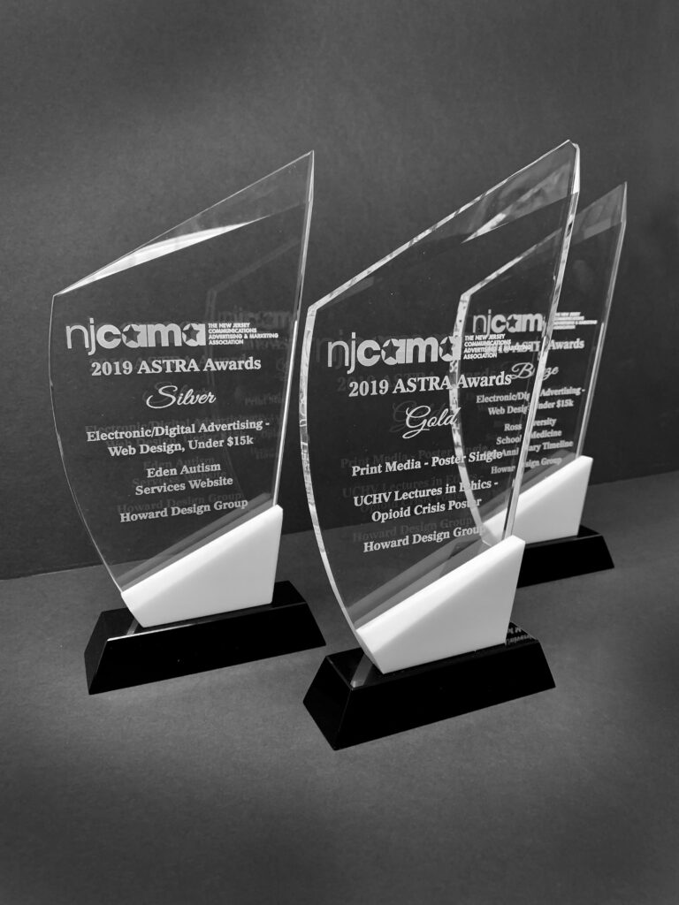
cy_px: 452
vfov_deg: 67.3
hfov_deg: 53.1
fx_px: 680
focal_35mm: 26
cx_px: 340
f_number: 1.8
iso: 320
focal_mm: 4.25
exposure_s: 1/60
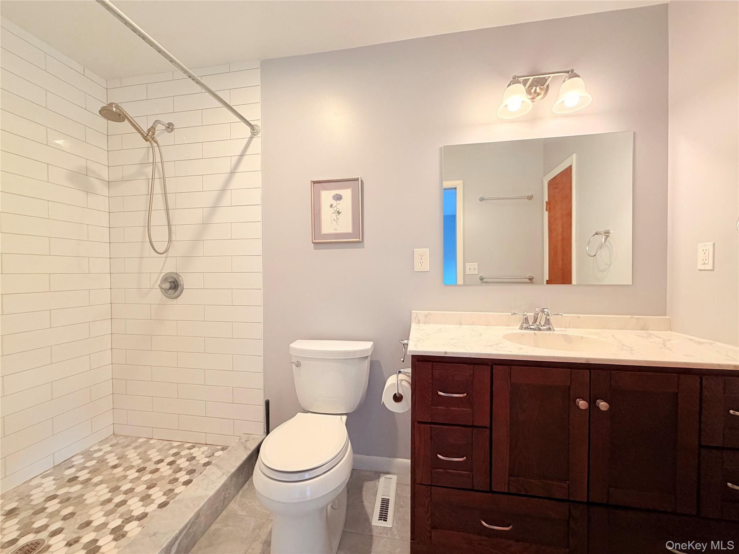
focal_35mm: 14
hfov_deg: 102.1
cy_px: 277
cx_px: 370
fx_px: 299
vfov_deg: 85.7
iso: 200
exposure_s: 1/60
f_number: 2.2
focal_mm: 2.22
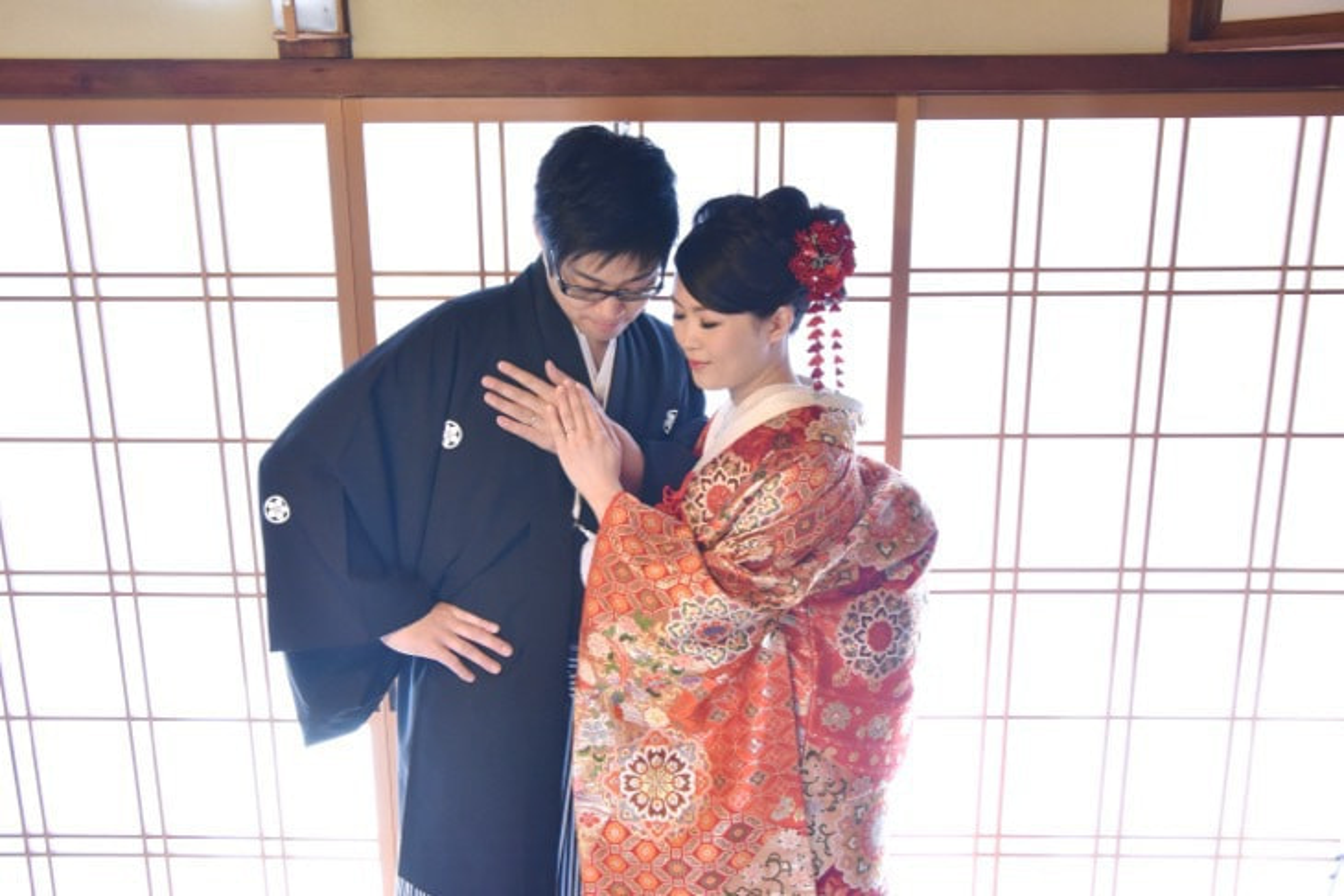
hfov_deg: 55.8
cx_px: 672
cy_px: 448
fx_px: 1270
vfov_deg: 38.9
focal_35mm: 34
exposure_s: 1/60
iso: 4000
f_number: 10
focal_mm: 34
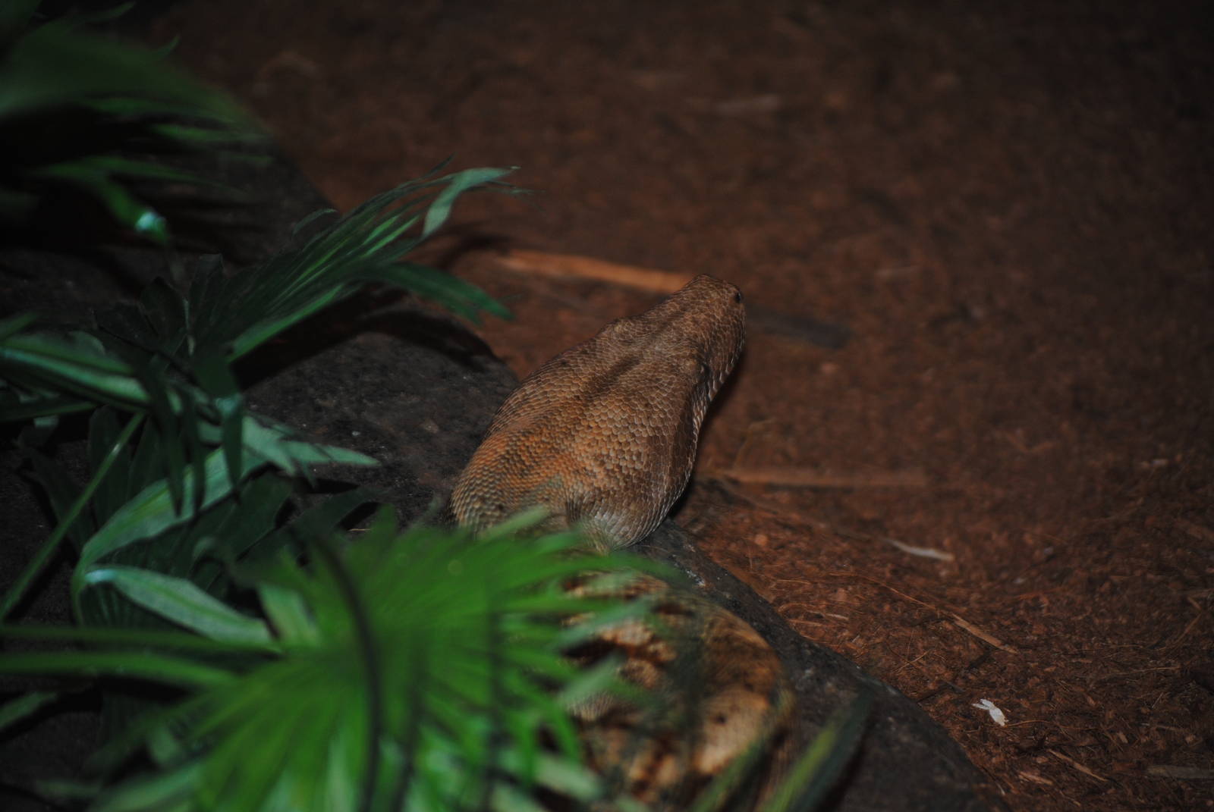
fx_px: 5166
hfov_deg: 13.4
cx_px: 607
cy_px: 406
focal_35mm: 153
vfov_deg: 9.0
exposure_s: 1/60
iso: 200
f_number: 4.5
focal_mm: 102
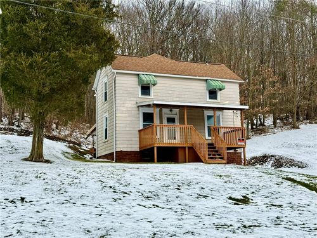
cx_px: 158
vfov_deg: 30.3
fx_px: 440
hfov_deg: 39.7
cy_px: 119
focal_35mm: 48
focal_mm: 6.76
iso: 80
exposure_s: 1/2667
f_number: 1.78
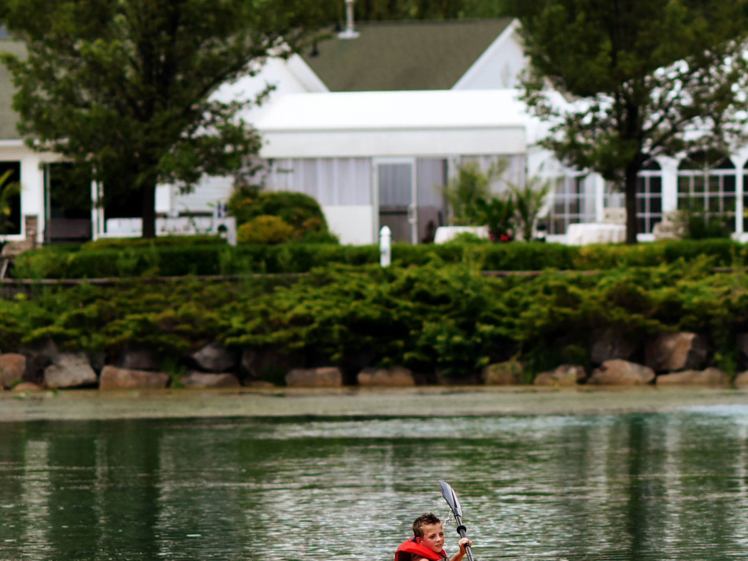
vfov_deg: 3.9
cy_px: 223
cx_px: 953
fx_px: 8146
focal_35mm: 377
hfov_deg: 5.2
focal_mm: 135
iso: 125
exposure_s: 1/1250
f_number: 3.2
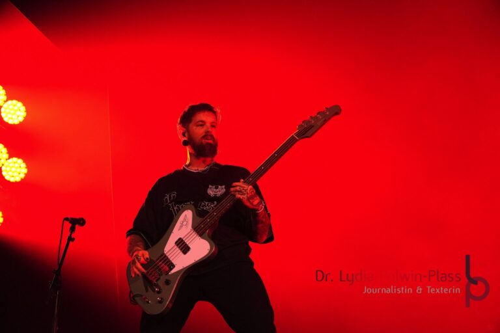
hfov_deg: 26.5
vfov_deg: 17.8
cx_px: 250
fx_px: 1062
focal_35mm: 76
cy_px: 166
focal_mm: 51
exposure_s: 1/80
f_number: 4.5
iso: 1600
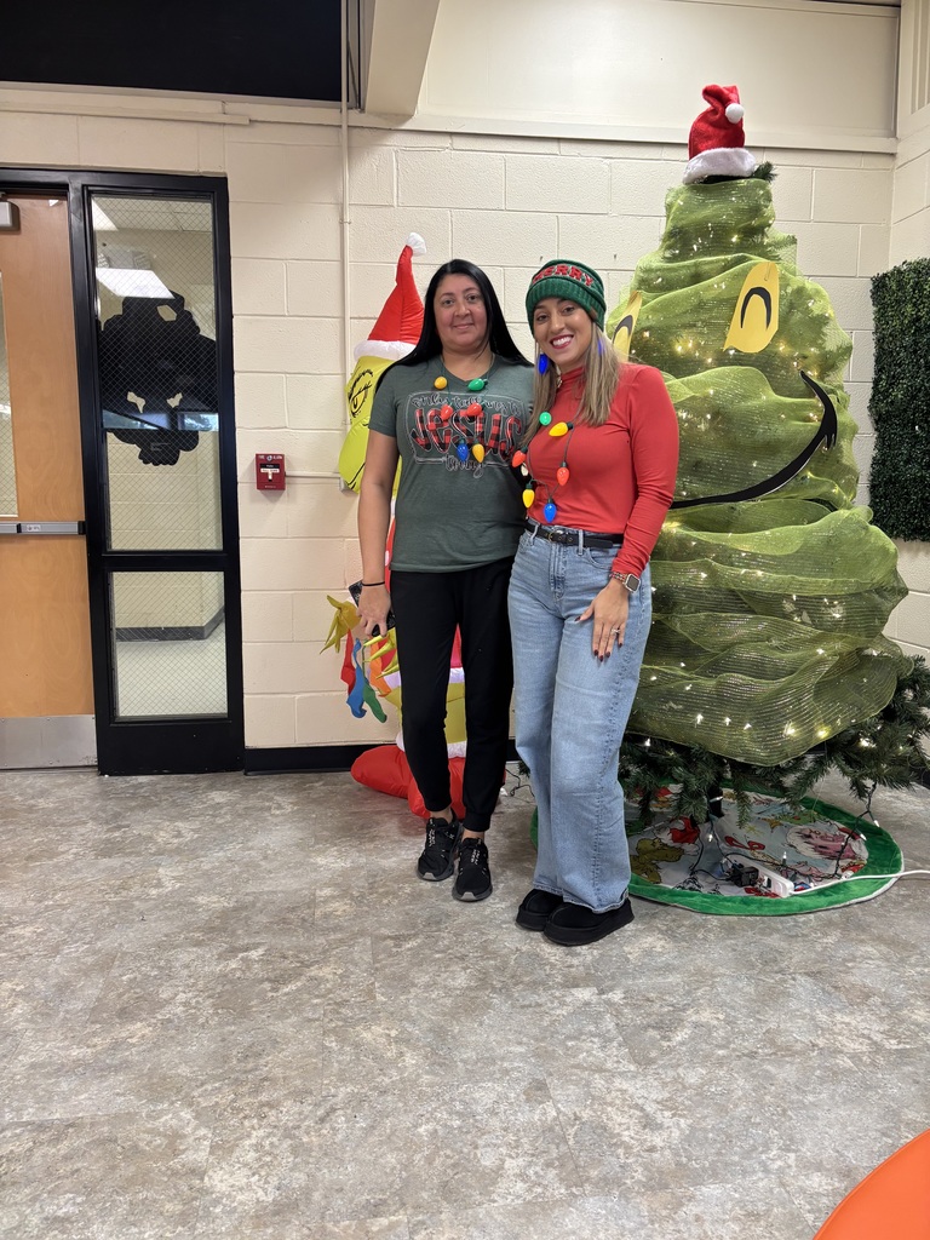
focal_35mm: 26
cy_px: 620
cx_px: 465
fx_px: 931
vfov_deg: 67.3
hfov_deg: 53.1
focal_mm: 5.96
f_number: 1.6
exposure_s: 1/60
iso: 160
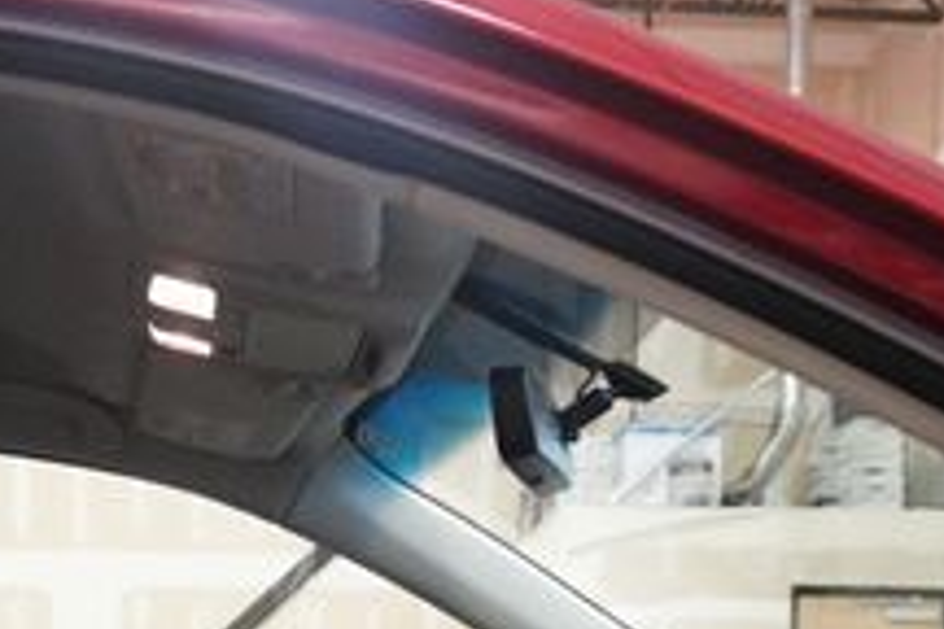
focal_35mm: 71
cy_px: 878
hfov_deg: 28.1
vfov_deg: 17.6
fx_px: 1862
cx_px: 262
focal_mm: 16
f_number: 3.5
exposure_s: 1/160
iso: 6400
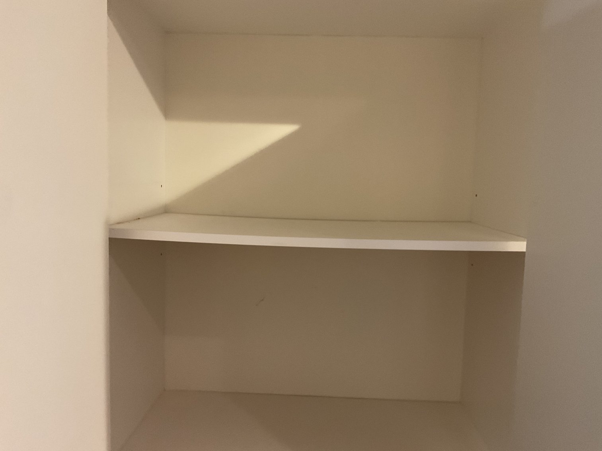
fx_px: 504
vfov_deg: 48.2
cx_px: 301
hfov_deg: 61.7
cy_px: 226
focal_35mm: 29
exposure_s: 1/33
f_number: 1.8
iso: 200
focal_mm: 3
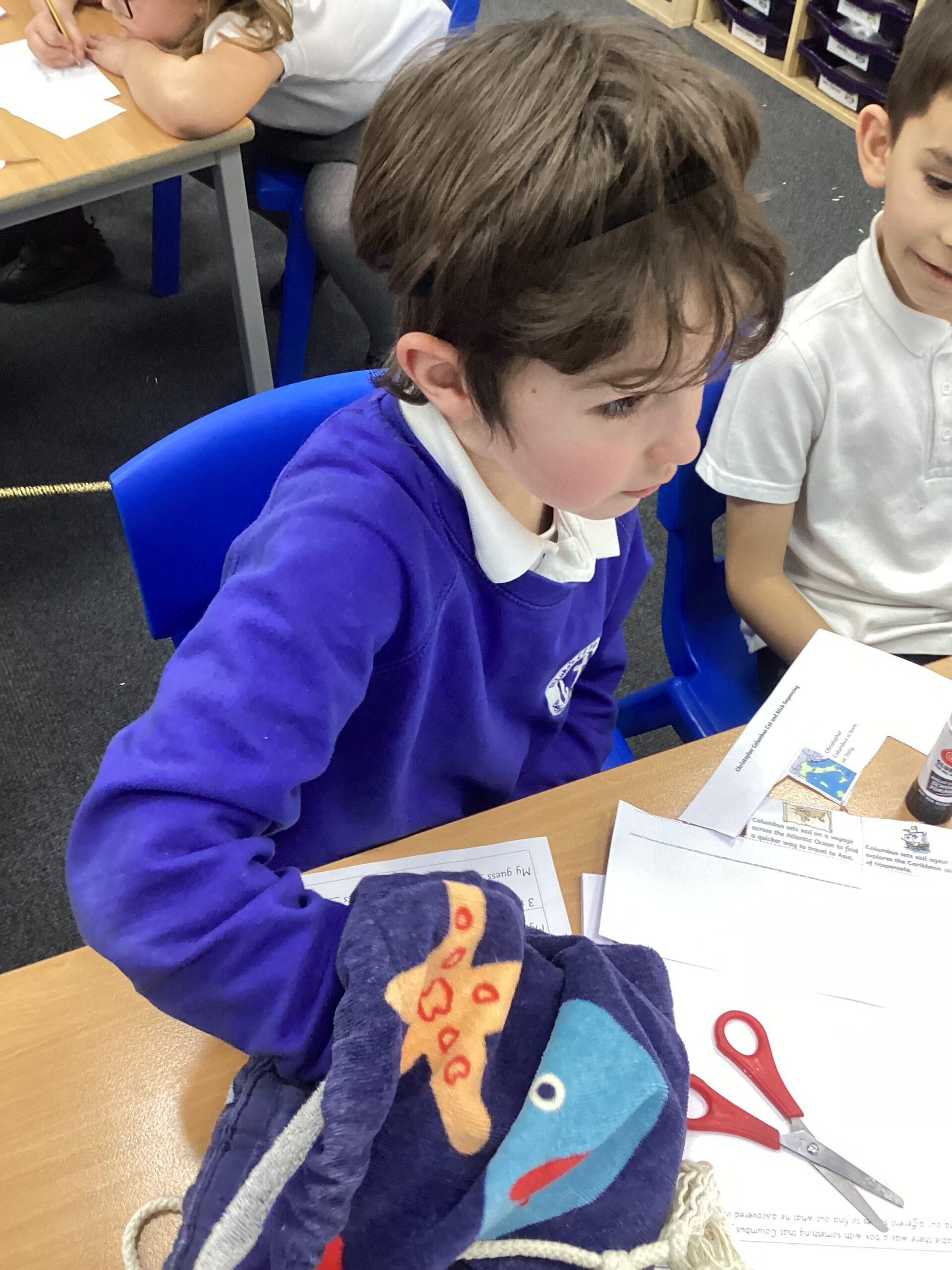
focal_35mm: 31
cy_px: 635
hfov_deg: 45.4
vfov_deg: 58.4
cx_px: 476
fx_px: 1137
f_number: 2.4
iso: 200
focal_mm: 3.3
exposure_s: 1/50
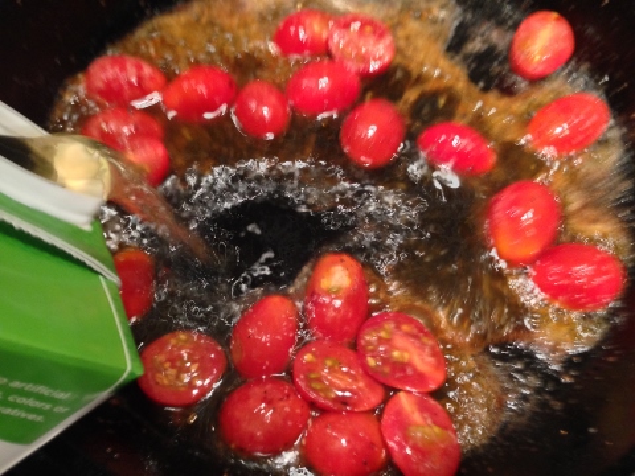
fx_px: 605
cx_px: 318
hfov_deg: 55.4
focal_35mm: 33
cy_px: 238
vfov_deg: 42.9
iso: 200
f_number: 2.4
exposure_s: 1/20
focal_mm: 4.12
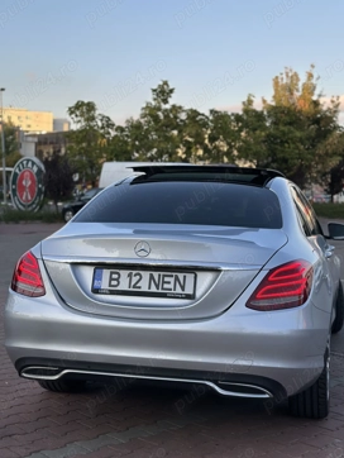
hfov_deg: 27.6
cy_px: 207
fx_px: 701
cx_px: 169
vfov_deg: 36.1
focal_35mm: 53
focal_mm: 6.86
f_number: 1.78
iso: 80
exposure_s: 1/1145
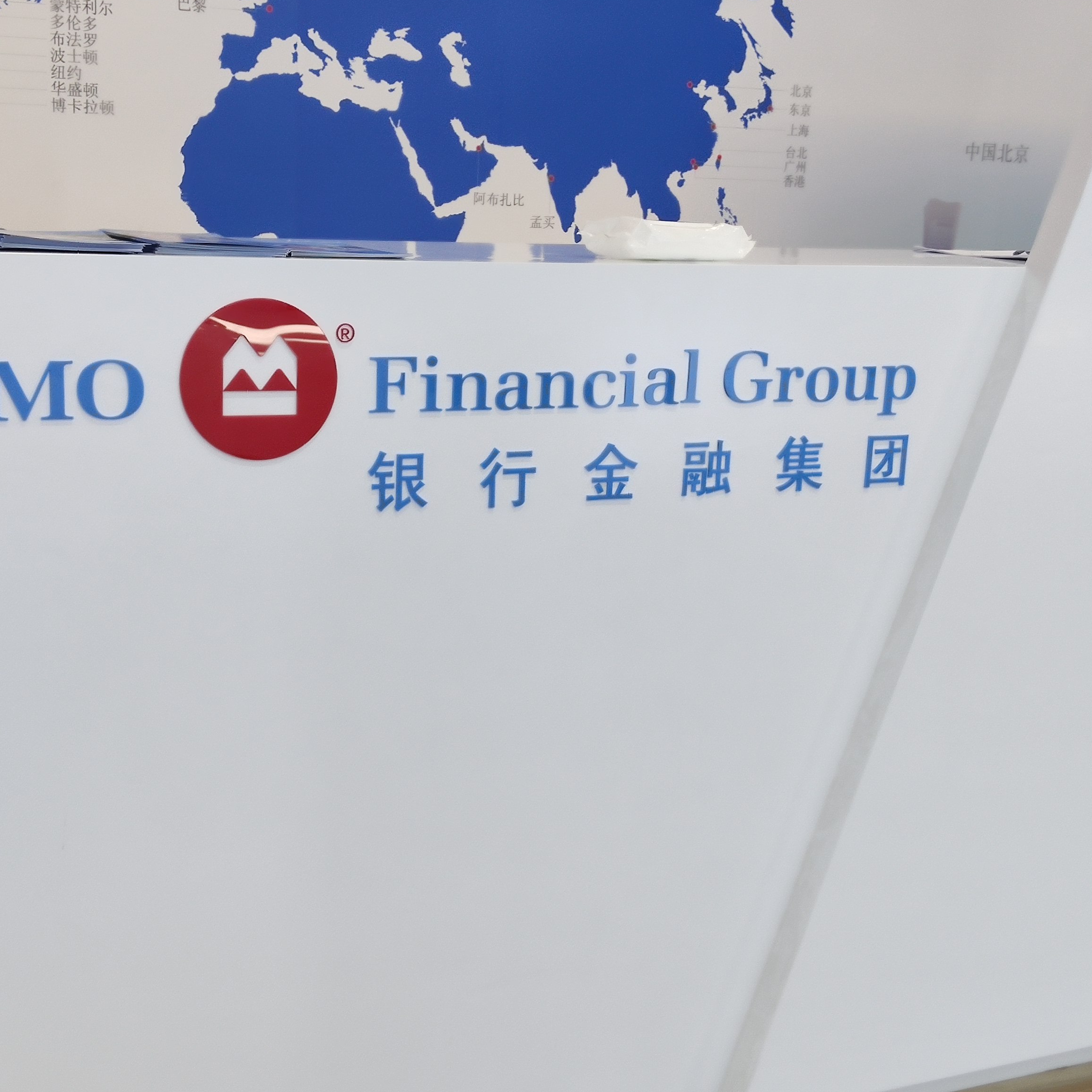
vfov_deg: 34.7
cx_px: 507
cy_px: 574
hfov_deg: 34.7
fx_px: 1749
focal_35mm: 49
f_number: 1.75
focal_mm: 4.75
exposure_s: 1/100
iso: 275
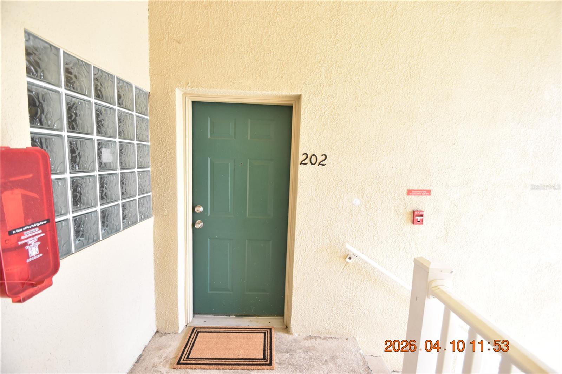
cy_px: 187
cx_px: 281
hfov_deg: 100.4
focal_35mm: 15
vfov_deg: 77.3
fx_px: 234
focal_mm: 10
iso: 800
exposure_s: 1/125
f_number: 3.5
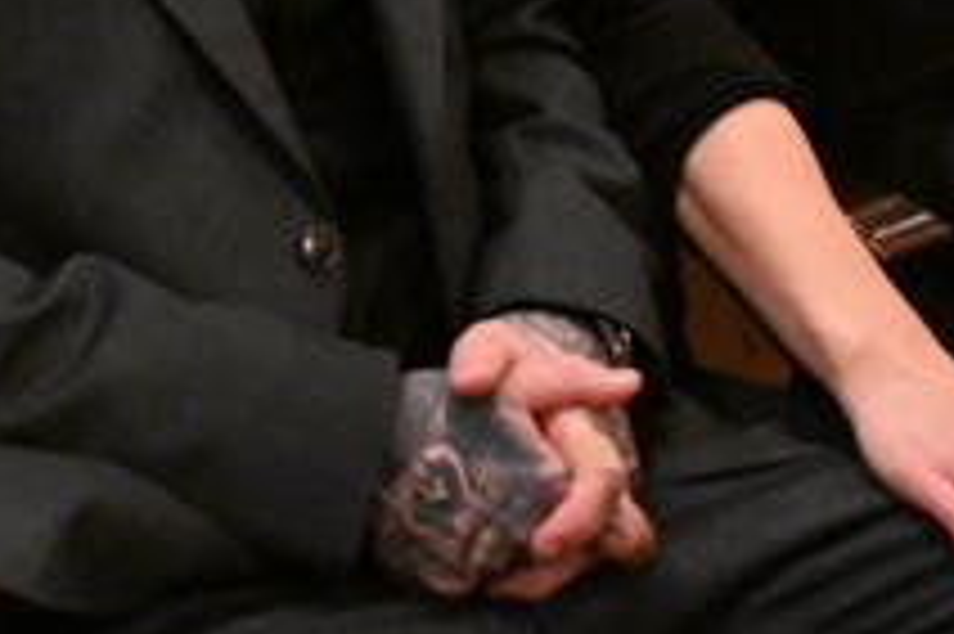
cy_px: -297
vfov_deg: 11.5
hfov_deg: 17.9
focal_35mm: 114
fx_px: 3019
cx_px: 387
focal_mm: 35
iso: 20000
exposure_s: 1/80
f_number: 2.8
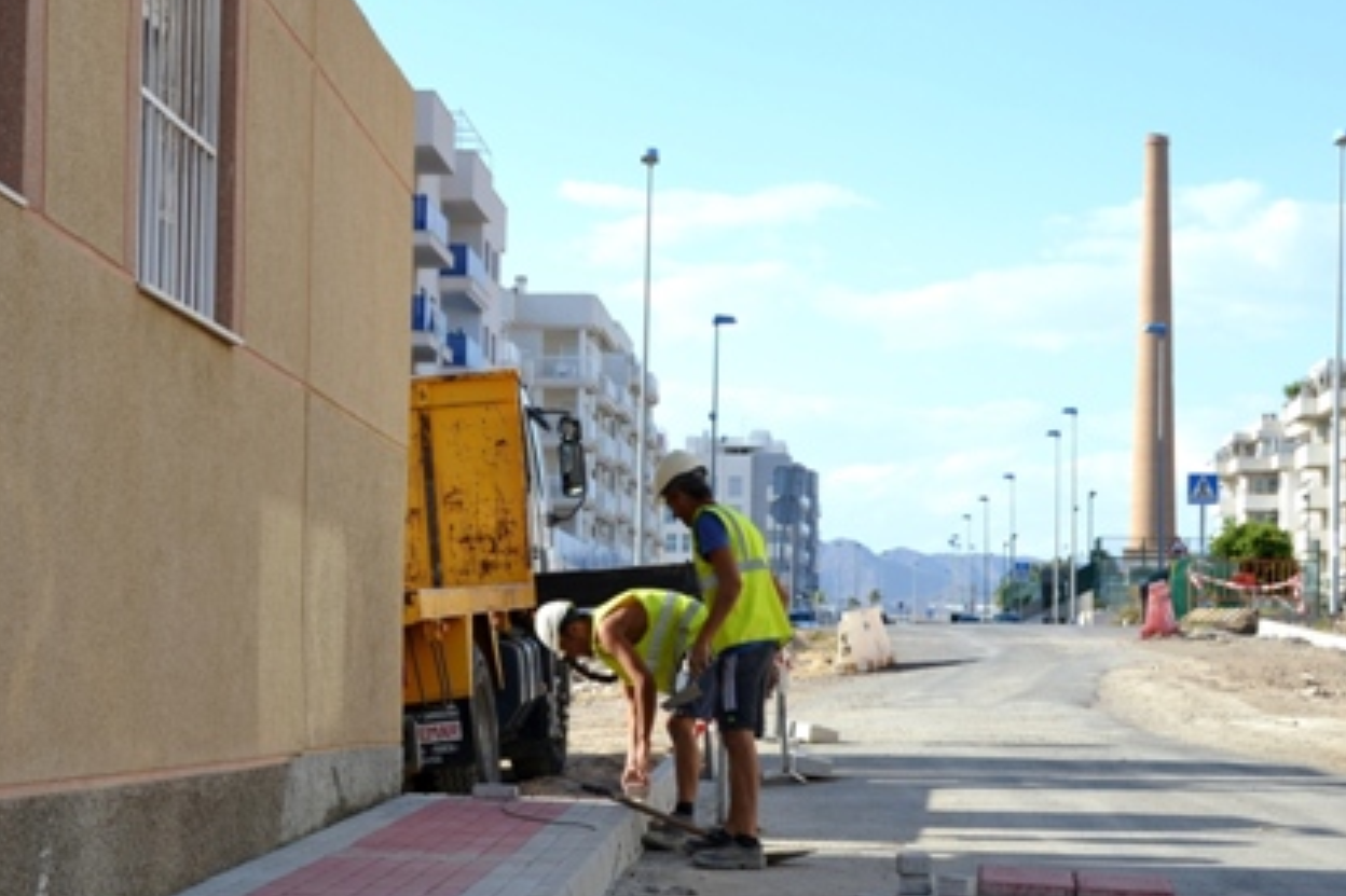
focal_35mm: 81
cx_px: 479
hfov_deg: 25.0
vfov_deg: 16.9
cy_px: 585
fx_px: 3019
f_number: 6.3
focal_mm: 35
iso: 100
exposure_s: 1/160
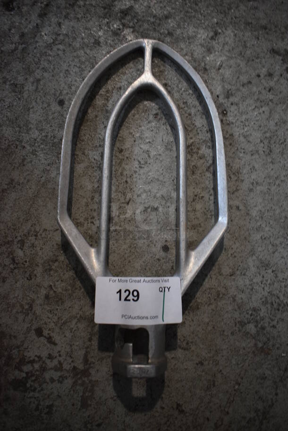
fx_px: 359
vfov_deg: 61.9
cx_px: 144
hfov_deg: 43.7
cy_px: 216
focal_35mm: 30
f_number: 3.5
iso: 1000
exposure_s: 1/125
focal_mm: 20
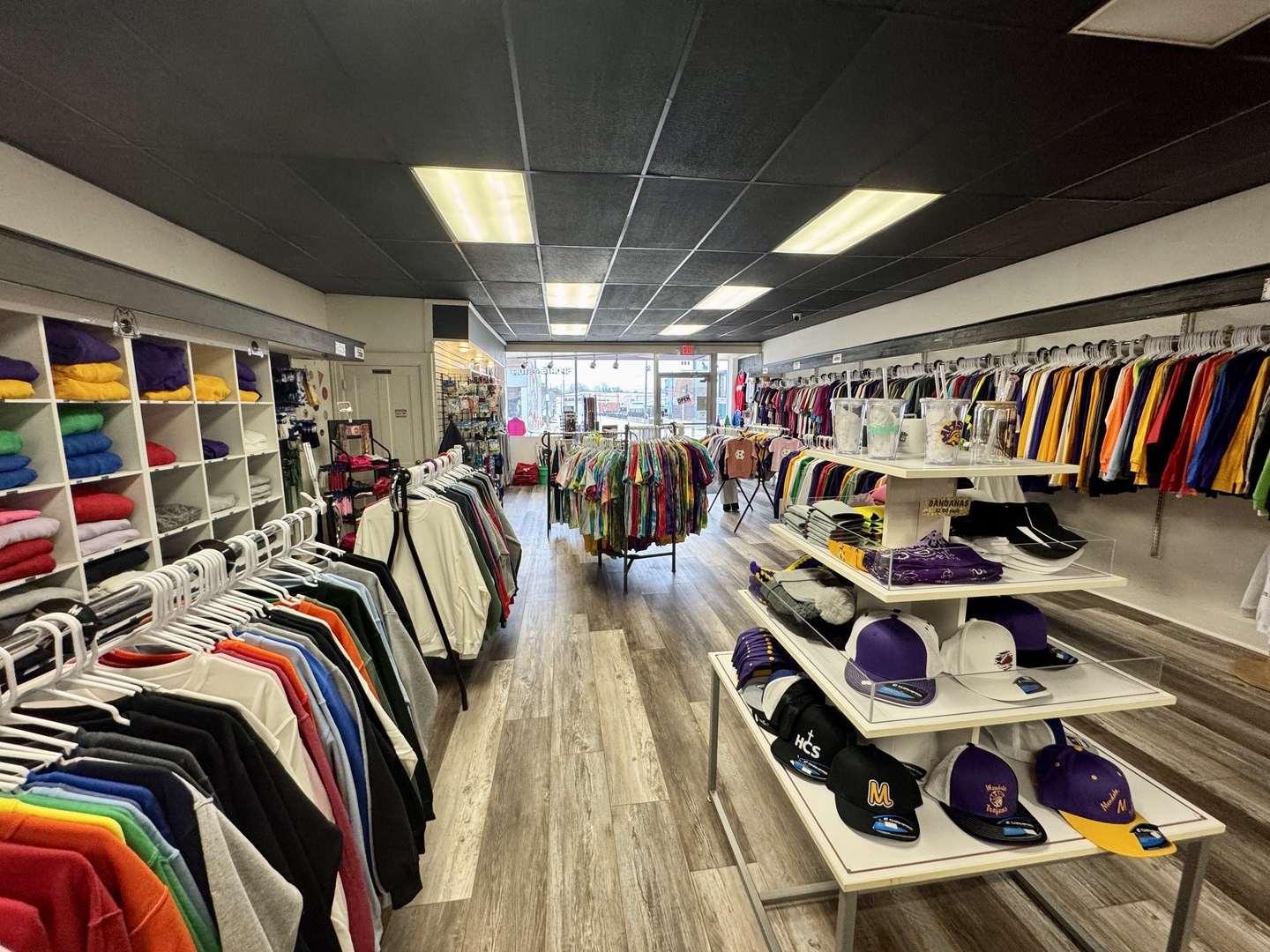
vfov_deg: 85.7
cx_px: 635
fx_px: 514
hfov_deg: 102.1
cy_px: 476
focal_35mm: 14
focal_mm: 2.22
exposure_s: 1/120
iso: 250
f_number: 2.2
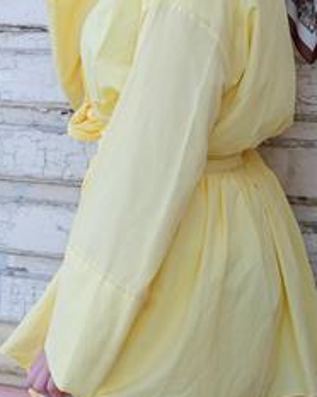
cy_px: 72
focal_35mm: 123
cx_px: 222
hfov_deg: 12.5
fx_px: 1444
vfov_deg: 15.5
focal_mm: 70
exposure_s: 1/160
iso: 320
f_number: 7.1
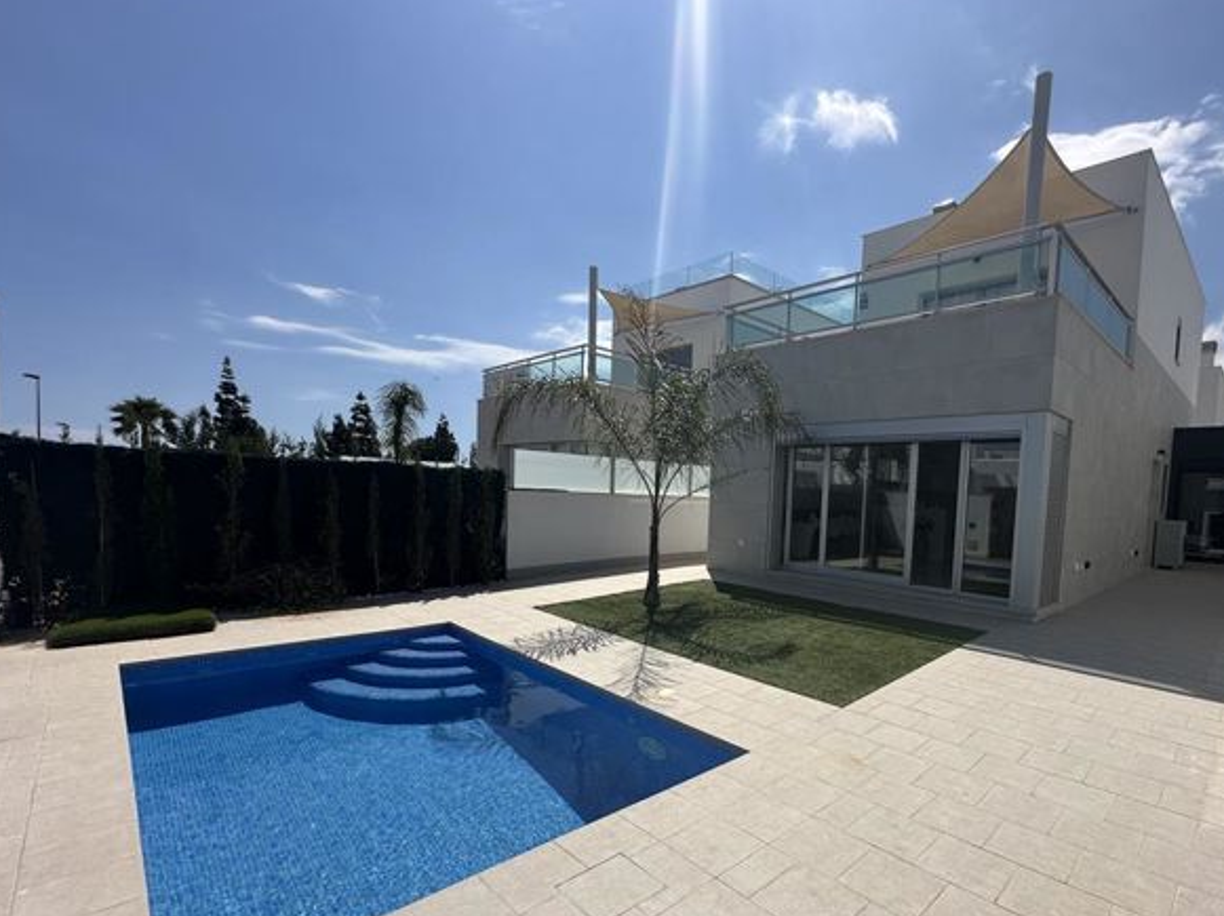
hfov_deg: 90.2
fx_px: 601
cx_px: 717
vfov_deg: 74.1
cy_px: 535
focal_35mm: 17
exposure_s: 1/3401
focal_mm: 2.22
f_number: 2.2
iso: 50
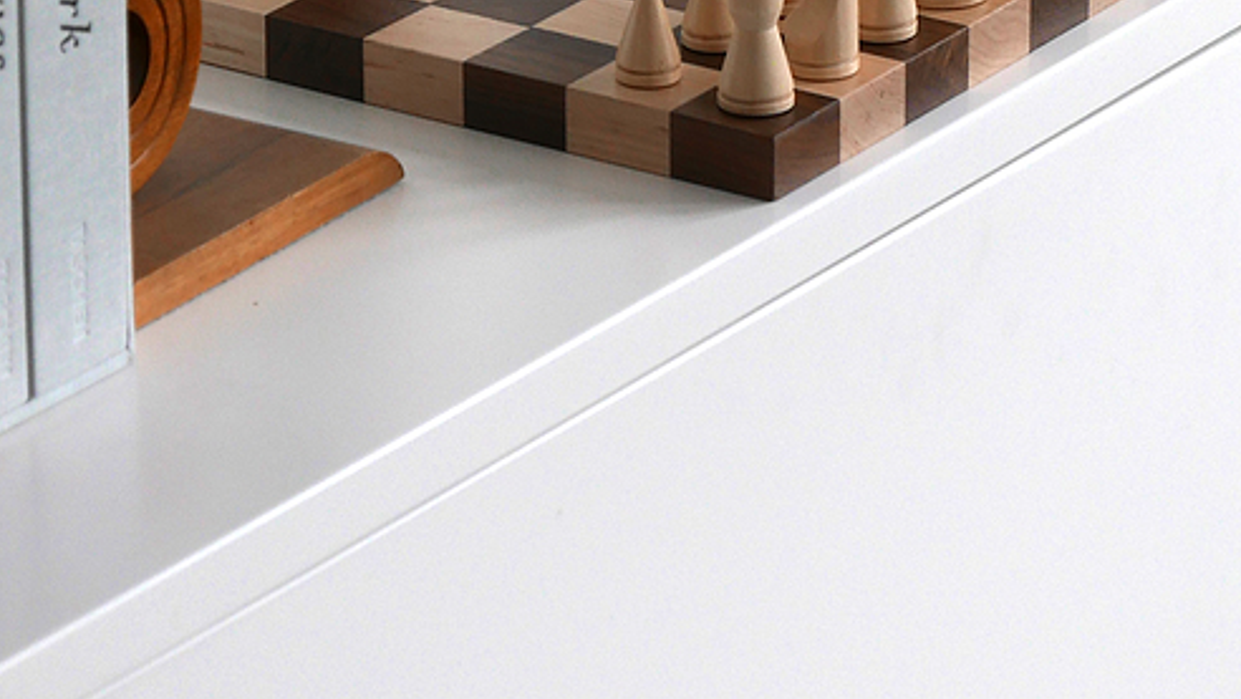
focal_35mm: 207
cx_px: 593
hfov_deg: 10.4
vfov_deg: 5.8
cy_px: -269
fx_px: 6813
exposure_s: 1/125
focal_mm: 34
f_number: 3.5
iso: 200
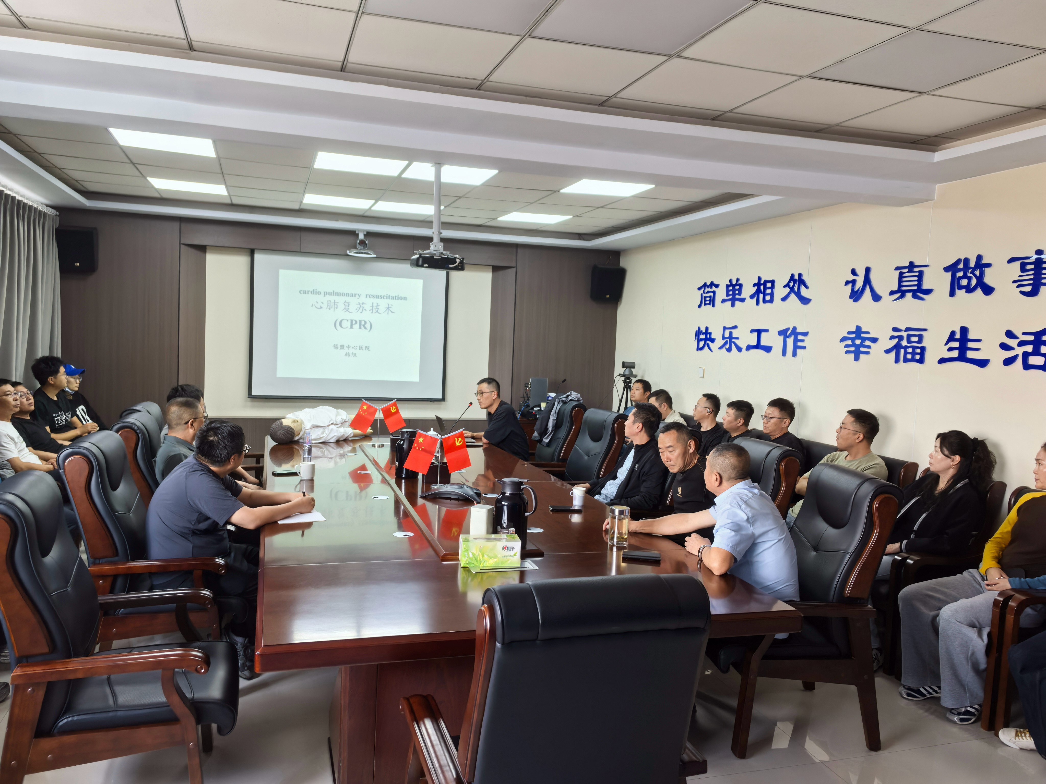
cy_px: 392
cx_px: 523
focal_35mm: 27
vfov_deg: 51.4
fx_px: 816
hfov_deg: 65.3
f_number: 2
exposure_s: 1/100
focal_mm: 5.75
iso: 80
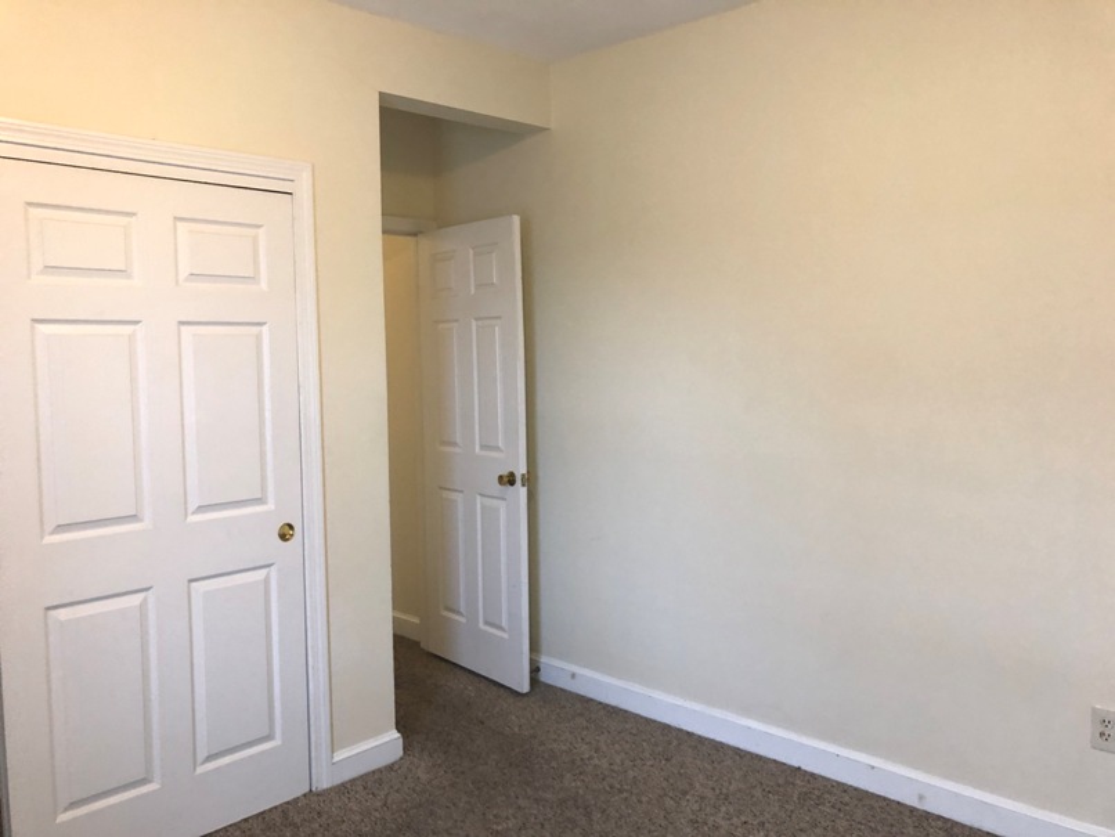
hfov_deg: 63.4
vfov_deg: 49.8
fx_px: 902
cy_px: 418
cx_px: 558
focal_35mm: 28
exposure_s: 1/15
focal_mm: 3.99
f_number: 1.8
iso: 64
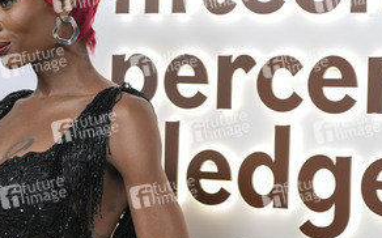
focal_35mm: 165
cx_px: 181
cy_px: 95
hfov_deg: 12.7
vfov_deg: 7.9
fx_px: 1716
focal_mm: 105
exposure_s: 1/500
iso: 2000
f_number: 5
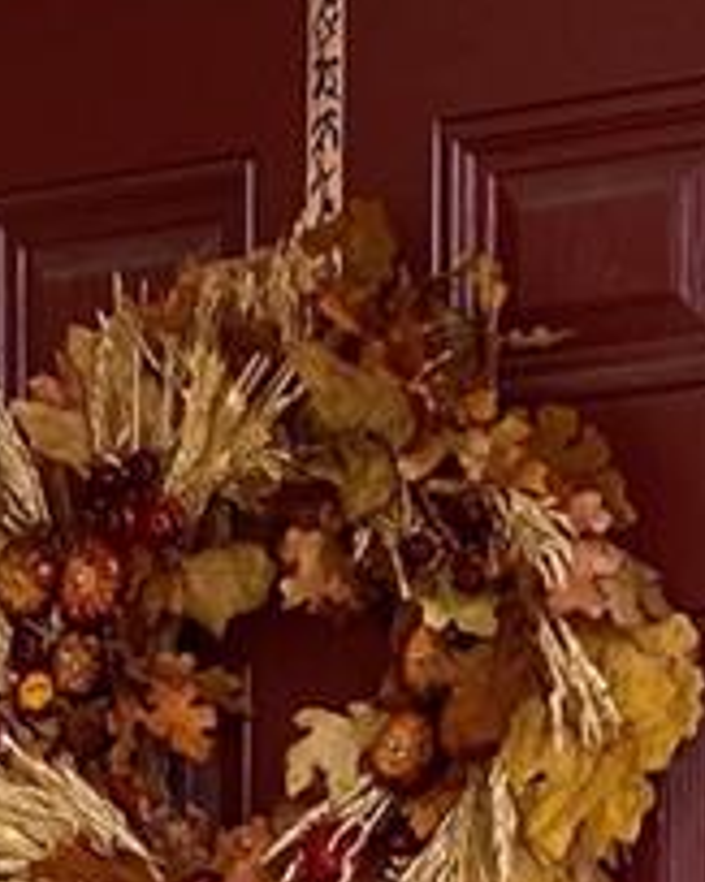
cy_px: 2036
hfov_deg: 8.1
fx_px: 4985
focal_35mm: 191
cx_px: 458
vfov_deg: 9.2
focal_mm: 4.25
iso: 32
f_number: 1.8
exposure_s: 1/201
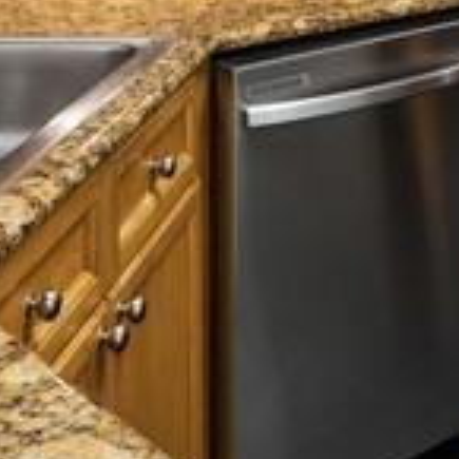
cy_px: -218
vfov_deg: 20.3
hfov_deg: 22.1
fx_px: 1110
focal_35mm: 74
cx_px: 506
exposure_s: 1/3.33
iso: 200
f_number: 10
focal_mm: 14
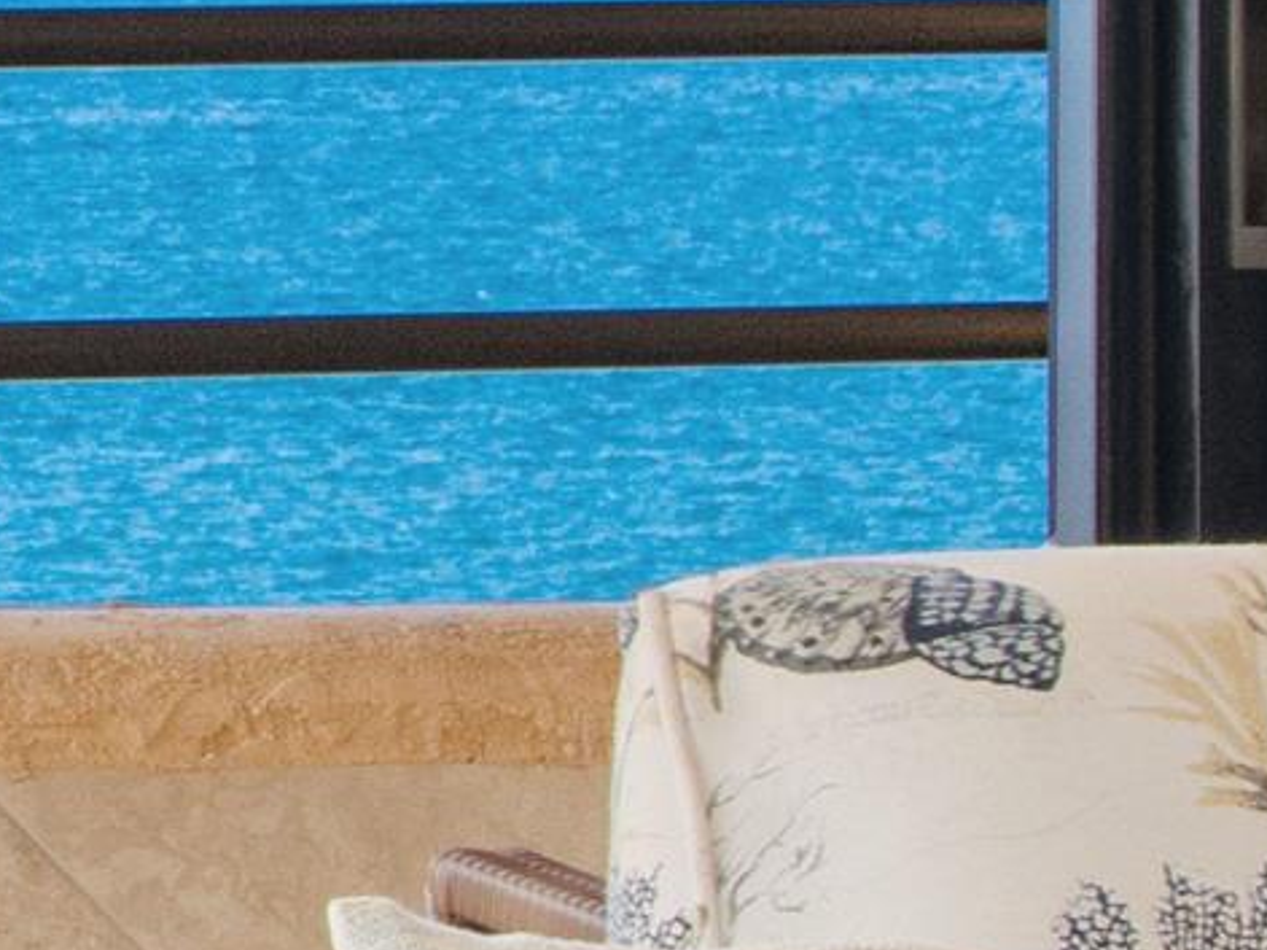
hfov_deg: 3.4
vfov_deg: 2.6
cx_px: -1843
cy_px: -13
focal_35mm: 574
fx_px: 21004
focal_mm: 44
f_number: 11
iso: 800
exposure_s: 1/125
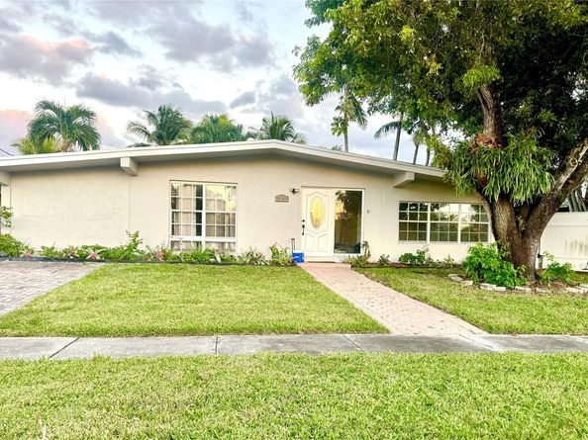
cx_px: 294
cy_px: 220
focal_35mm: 24
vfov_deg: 56.8
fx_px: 408
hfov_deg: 71.6
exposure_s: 1/121
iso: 100
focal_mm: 6.76
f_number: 1.78
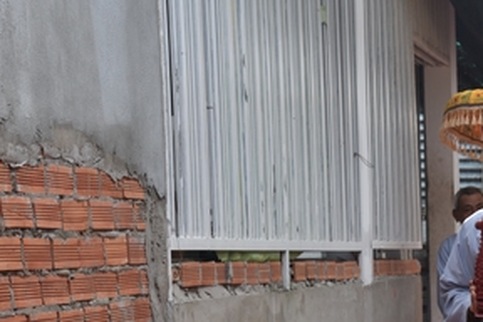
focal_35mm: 131
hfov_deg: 15.3
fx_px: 1757
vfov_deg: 10.3
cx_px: 501
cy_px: 361
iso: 400
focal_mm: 58
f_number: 7.1
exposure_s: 1/200
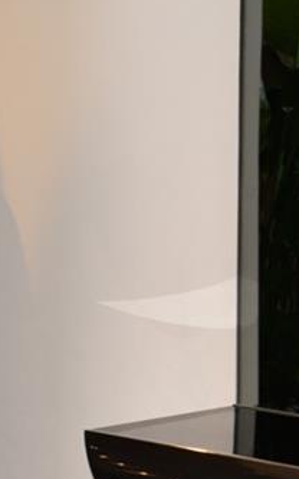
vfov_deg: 15.3
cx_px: 569
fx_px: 1787
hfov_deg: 9.1
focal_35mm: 137
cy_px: 231
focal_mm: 28
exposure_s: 1/60
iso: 500
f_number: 3.5
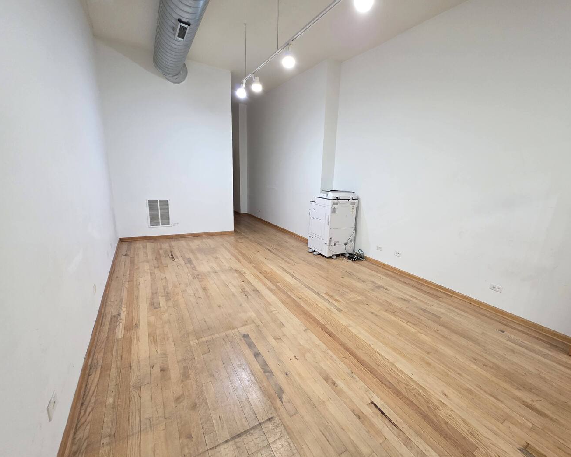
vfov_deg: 88.0
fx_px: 237
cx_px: 306
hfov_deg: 100.5
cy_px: 236
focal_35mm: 14
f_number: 1.9
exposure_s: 1/60
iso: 500
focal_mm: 2.2
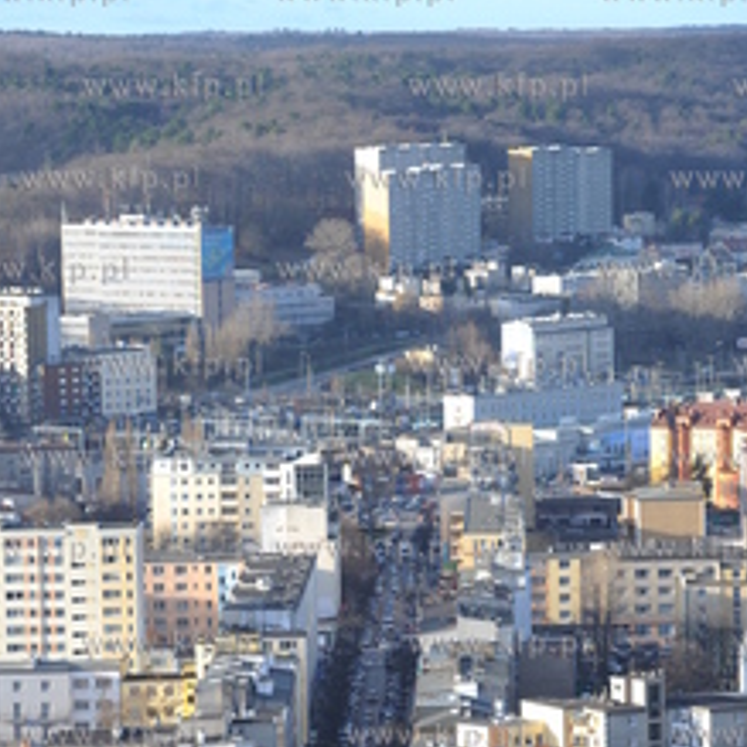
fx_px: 4736
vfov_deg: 9.0
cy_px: 638
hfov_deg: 9.0
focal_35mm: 194
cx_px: 389
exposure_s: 1/80
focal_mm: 125
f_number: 8
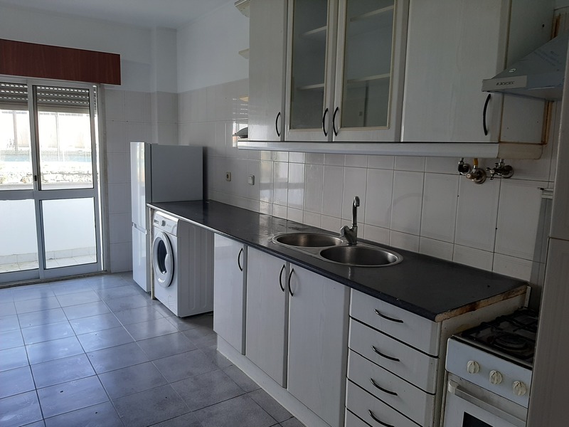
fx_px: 444
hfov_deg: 65.3
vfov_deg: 51.4
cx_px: 284
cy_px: 214
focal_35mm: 27
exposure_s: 1/50
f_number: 1.7
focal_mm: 3.93
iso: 50
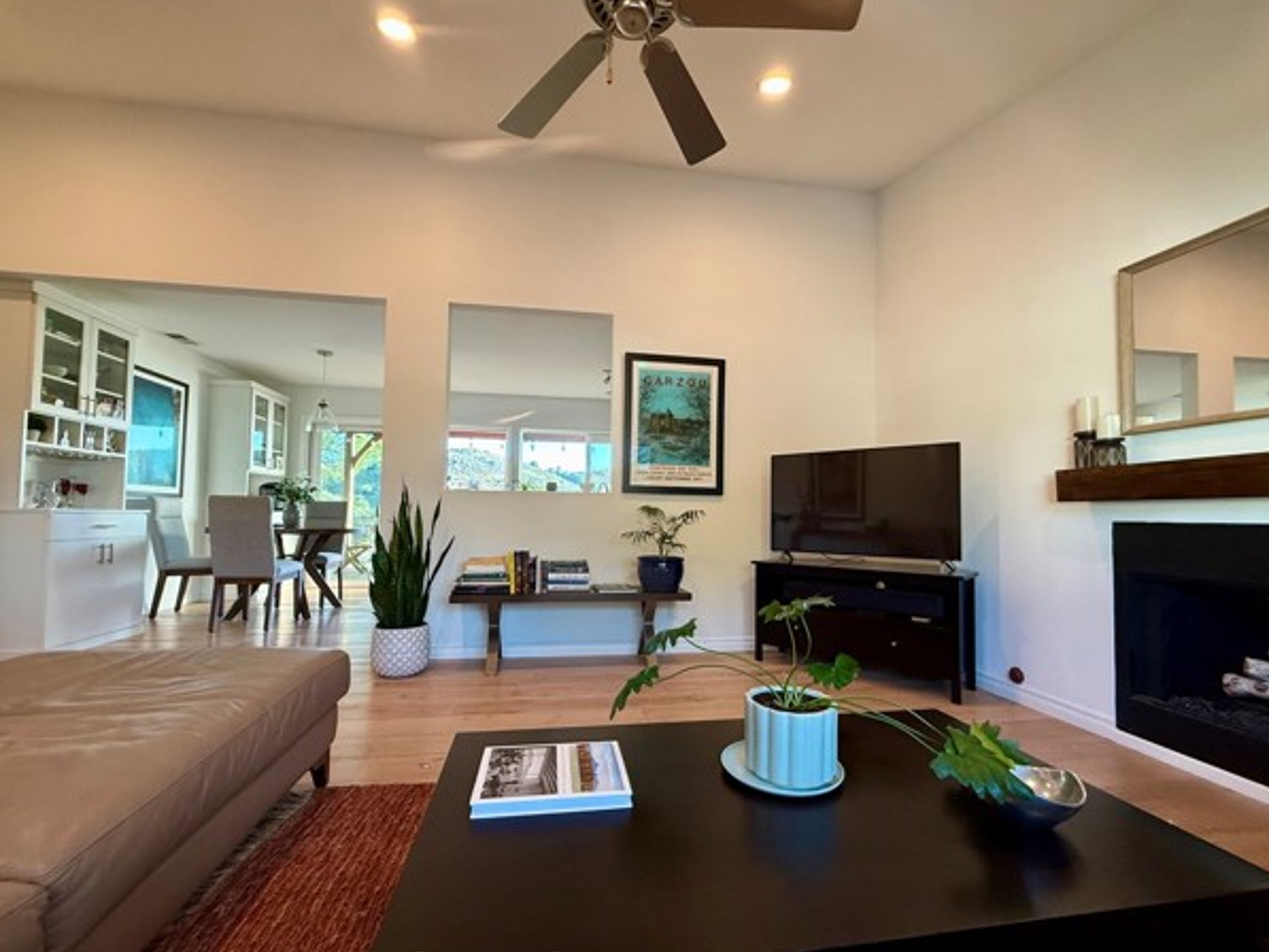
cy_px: 493
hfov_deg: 98.2
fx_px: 550
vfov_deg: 81.7
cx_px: 640
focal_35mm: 15
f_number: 2.2
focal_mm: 2.22
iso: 250
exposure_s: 1/120
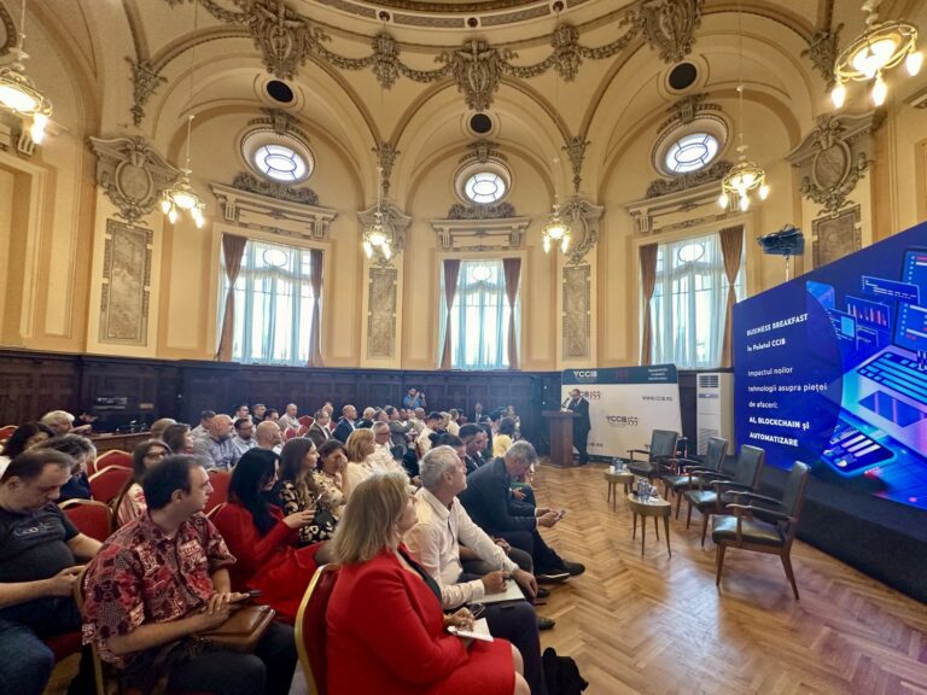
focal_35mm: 14
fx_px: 375
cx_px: 464
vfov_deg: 85.7
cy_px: 348
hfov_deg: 102.1
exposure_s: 1/60
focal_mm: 2.22
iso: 250
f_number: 2.2
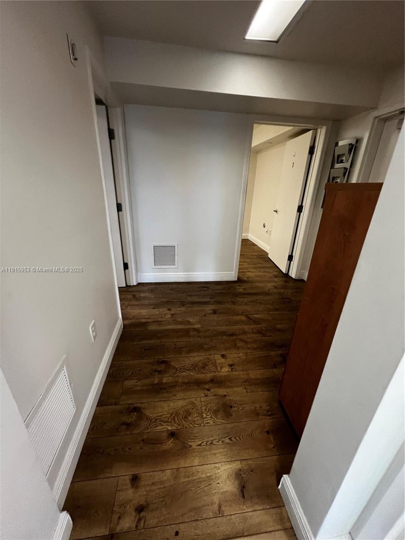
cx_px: 202
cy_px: 270
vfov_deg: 106.2
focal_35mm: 13
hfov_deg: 89.9
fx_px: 203
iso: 320
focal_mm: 1.57
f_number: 1.8
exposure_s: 1/60
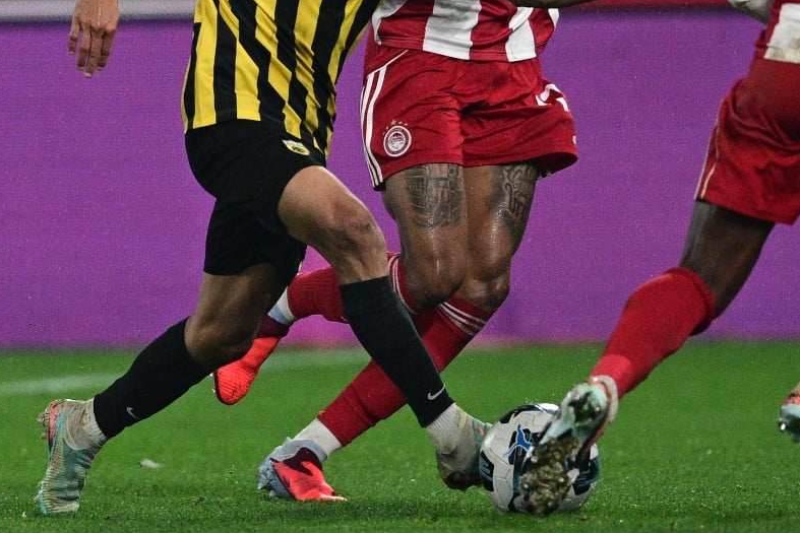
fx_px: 16935
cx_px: 577
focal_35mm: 762
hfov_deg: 2.7
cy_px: 76
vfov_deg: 1.8
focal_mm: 400
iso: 1600
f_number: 3.2
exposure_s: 1/1600
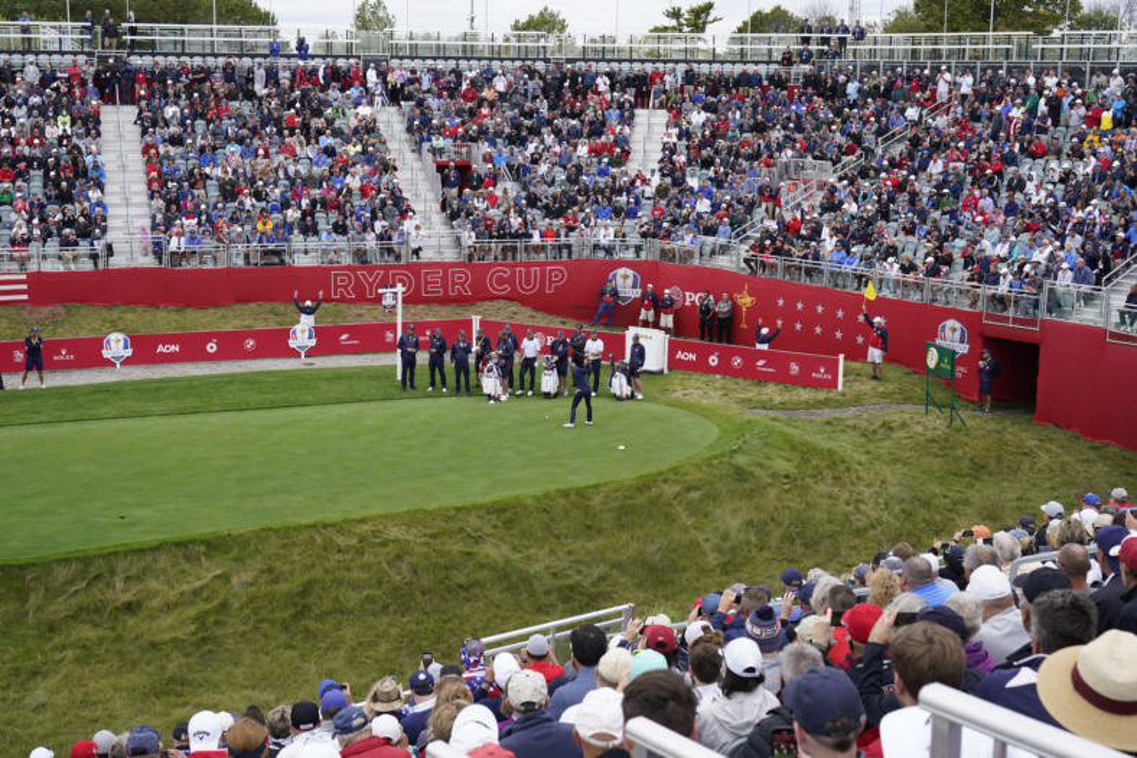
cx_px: 568
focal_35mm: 49
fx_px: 1547
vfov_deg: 27.5
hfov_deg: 40.4
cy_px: 379
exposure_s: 1/400
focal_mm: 49
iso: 800
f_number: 6.3
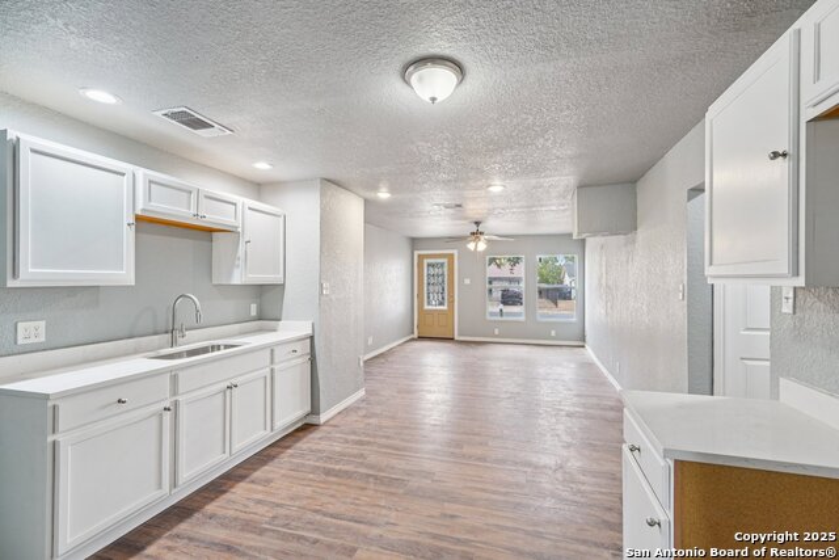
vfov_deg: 72.1
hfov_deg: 95.0
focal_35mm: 16
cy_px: 280
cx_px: 420
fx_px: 385
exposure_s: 1/30
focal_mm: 16.5
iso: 400
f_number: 8
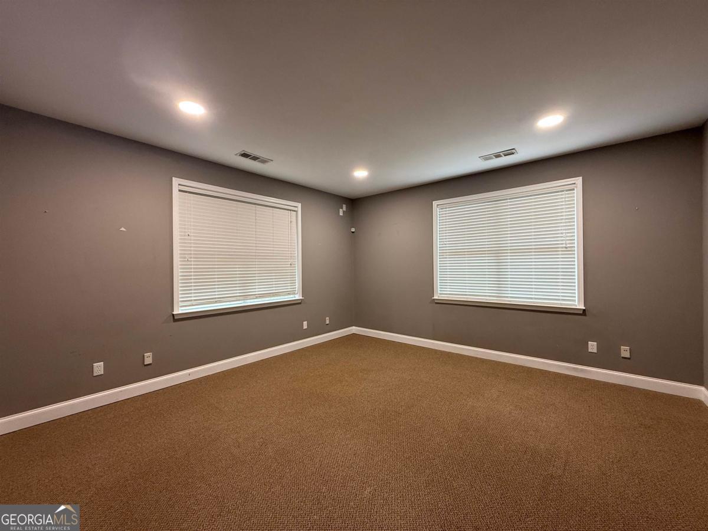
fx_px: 286
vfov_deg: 85.7
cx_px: 354
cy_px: 266
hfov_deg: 102.1
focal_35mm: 14
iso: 200
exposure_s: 1/60
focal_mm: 2.22
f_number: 2.2
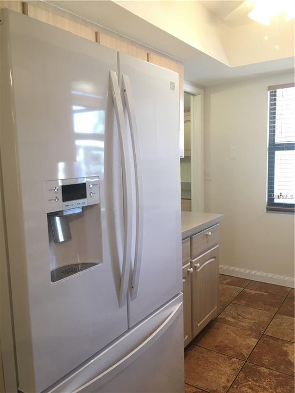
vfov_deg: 61.7
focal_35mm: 29
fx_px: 330
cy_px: 196
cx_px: 148
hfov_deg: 48.2
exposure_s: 1/30
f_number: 2.2
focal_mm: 4.15
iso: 80
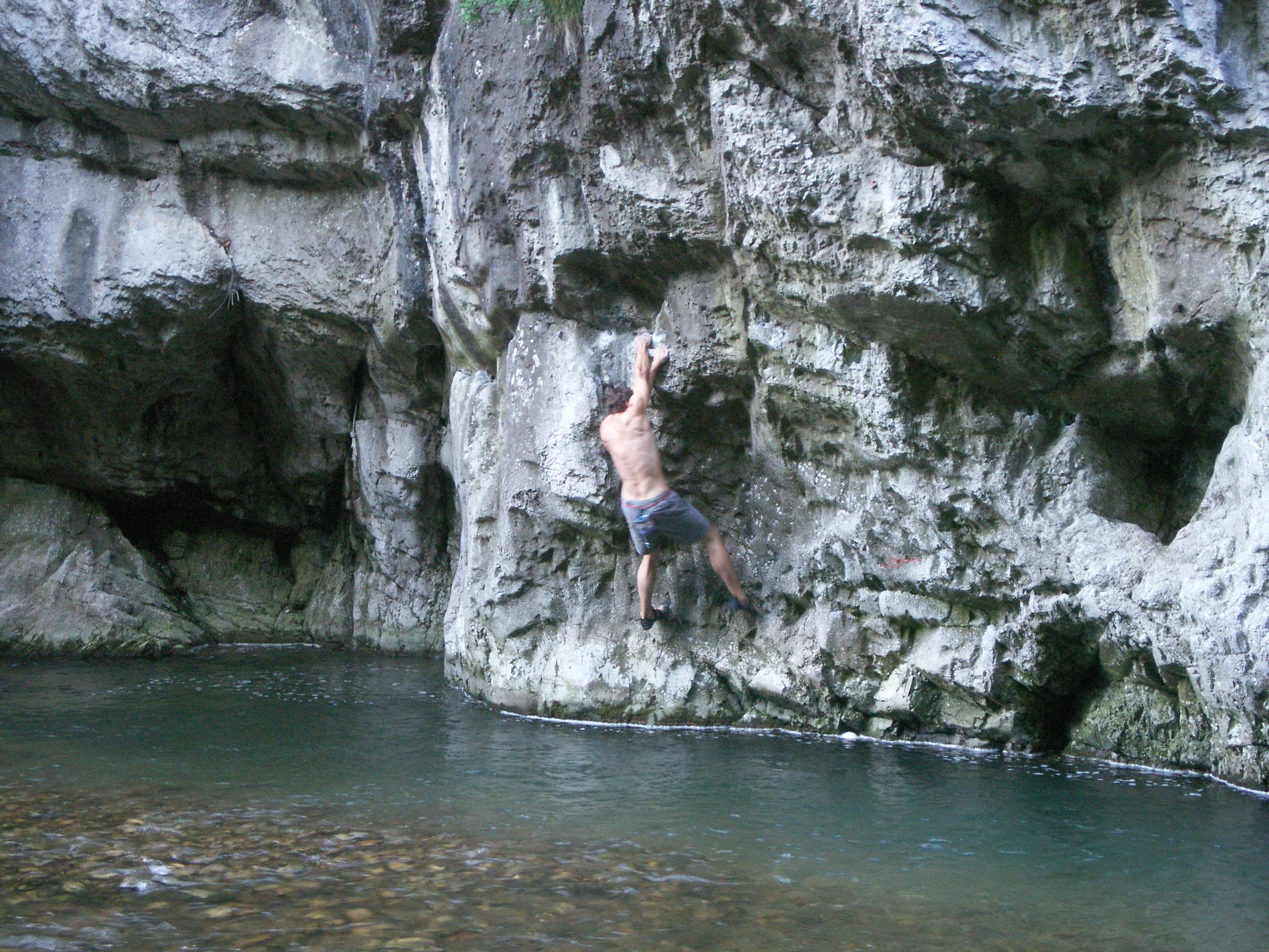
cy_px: 476
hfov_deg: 35.5
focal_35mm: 54
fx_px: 1980
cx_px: 634
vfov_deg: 27.0
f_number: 3.5
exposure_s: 1/13
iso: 160
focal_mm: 11.5
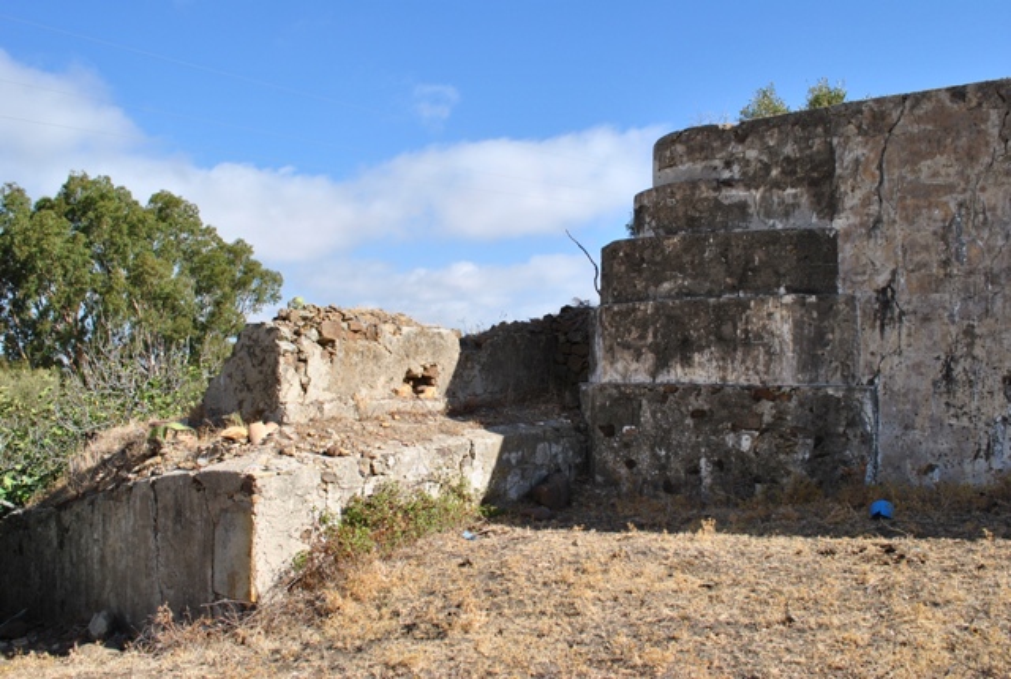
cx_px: 506
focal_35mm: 30
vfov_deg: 43.8
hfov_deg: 61.8
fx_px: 844
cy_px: 340
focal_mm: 20
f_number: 10
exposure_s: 1/250
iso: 160
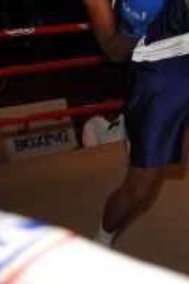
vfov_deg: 15.3
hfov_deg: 9.5
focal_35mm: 133
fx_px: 1047
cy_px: 71
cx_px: 412
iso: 200
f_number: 5.6
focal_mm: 28
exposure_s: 1/60
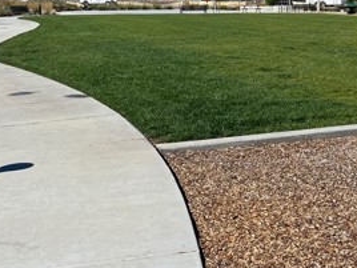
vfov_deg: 23.0
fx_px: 639
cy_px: 24
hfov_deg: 29.4
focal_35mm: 62
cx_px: 345
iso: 50
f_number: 1.6
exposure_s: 1/4310
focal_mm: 5.1
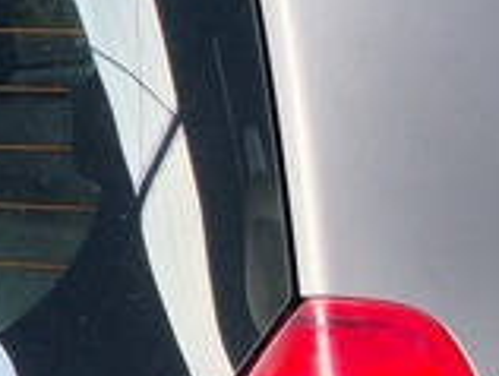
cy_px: 619
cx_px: 556
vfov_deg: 9.6
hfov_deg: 13.0
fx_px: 2151
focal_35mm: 149
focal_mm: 6.3
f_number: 1.7
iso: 50
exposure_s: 1/60
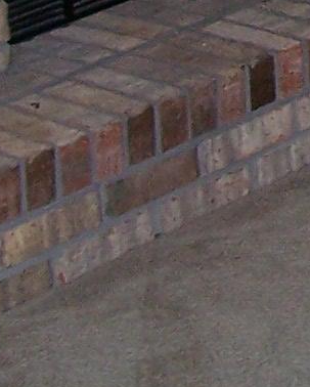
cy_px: -443
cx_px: 884
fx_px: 2383
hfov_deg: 6.8
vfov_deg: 8.7
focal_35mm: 208
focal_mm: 6
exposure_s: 1/60
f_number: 2.8
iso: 140
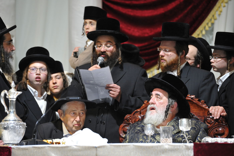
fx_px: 1299
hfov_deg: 10.3
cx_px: 117
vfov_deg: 6.9
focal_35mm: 200
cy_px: 78
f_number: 4.5
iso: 1600
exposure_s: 1/160
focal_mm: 200
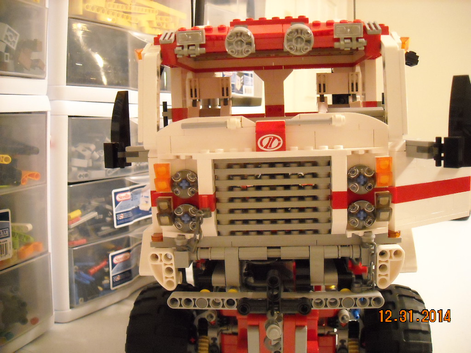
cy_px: 176
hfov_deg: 52.6
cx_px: 236
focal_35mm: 35
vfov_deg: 40.7
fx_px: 476
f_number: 2.8
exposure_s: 1/31
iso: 800
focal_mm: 5.7
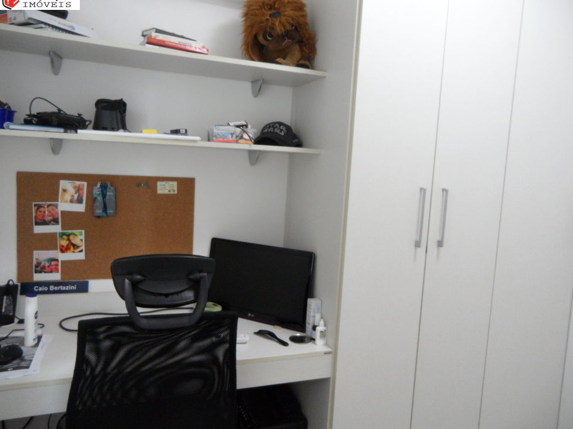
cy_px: 210
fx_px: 414
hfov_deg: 69.4
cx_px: 291
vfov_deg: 54.9
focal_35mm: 25
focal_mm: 4.1
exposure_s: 1/30
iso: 200
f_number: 2.9
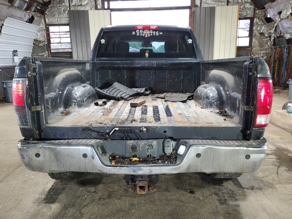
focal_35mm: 26
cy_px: 110
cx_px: 146
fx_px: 219
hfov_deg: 67.3
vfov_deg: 53.1
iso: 173
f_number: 1.5
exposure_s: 1/60.2
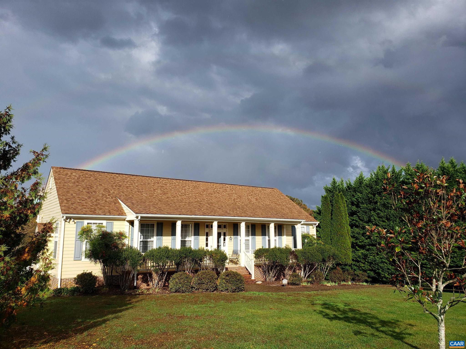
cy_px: 174
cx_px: 233
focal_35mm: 26
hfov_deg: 67.3
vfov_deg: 53.1
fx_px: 350
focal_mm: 4.3
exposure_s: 1/1312
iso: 50
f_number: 2.4
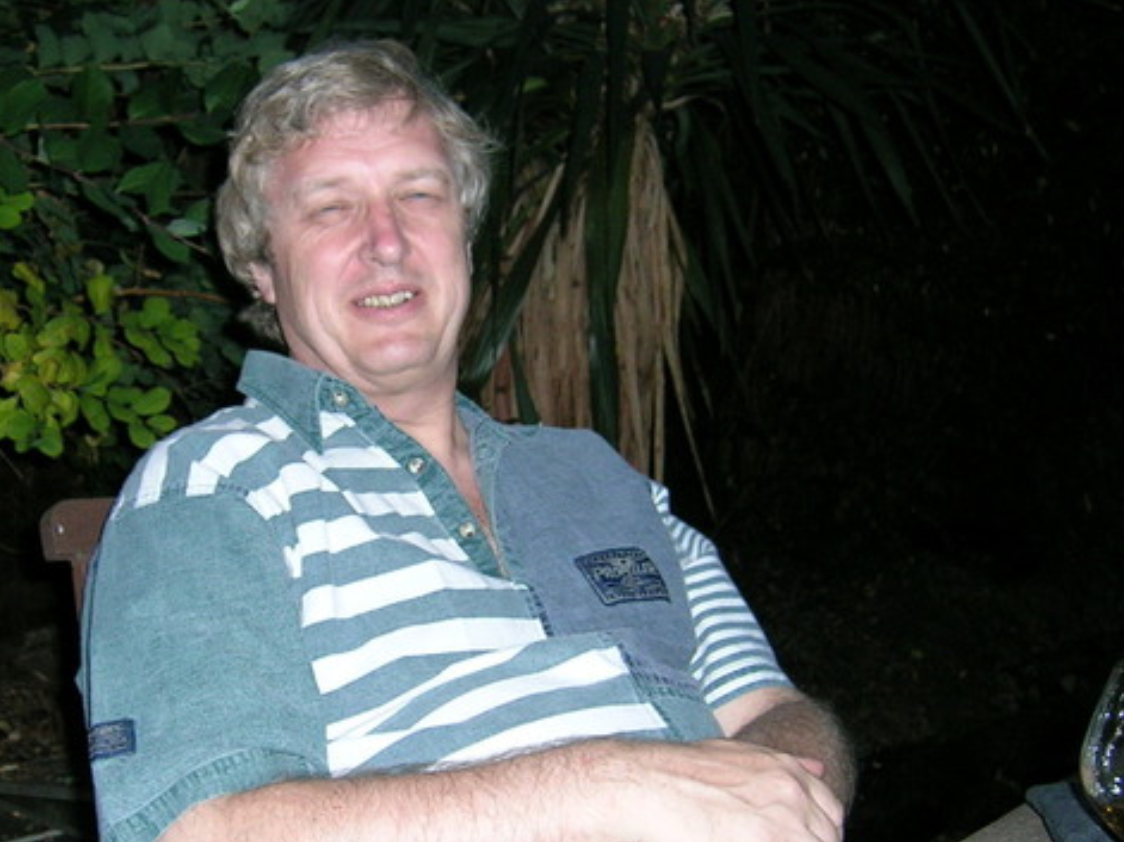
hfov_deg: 36.6
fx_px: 1688
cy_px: 528
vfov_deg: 27.9
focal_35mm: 52
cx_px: 410
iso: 89
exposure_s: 1/60.1
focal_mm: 5.4
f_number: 2.8
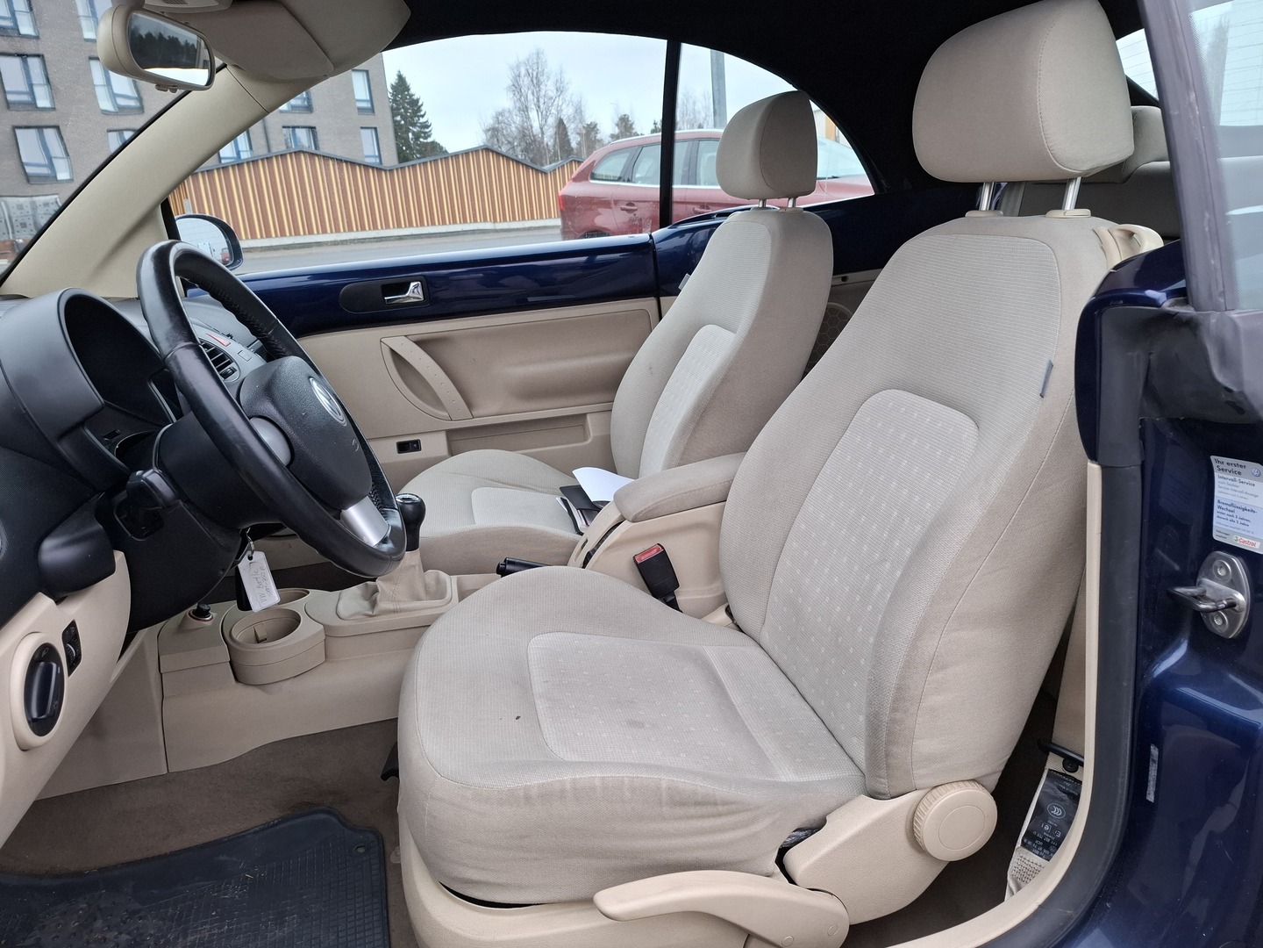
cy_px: 474
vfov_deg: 58.9
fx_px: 839
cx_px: 632
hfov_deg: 73.9
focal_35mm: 23
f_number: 1.8
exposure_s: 1/100
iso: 64
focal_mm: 5.54
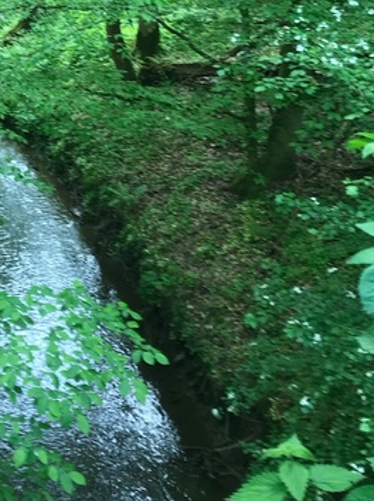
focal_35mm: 61
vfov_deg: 30.1
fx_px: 880
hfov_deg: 23.0
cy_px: 31
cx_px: 3
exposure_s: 1/45
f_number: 1.8
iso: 25
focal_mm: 3.99
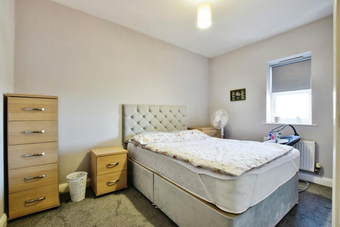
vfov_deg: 77.3
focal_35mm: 15
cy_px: 114
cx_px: 170
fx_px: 142
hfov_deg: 100.4
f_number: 8
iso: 640
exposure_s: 1/8
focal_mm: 10
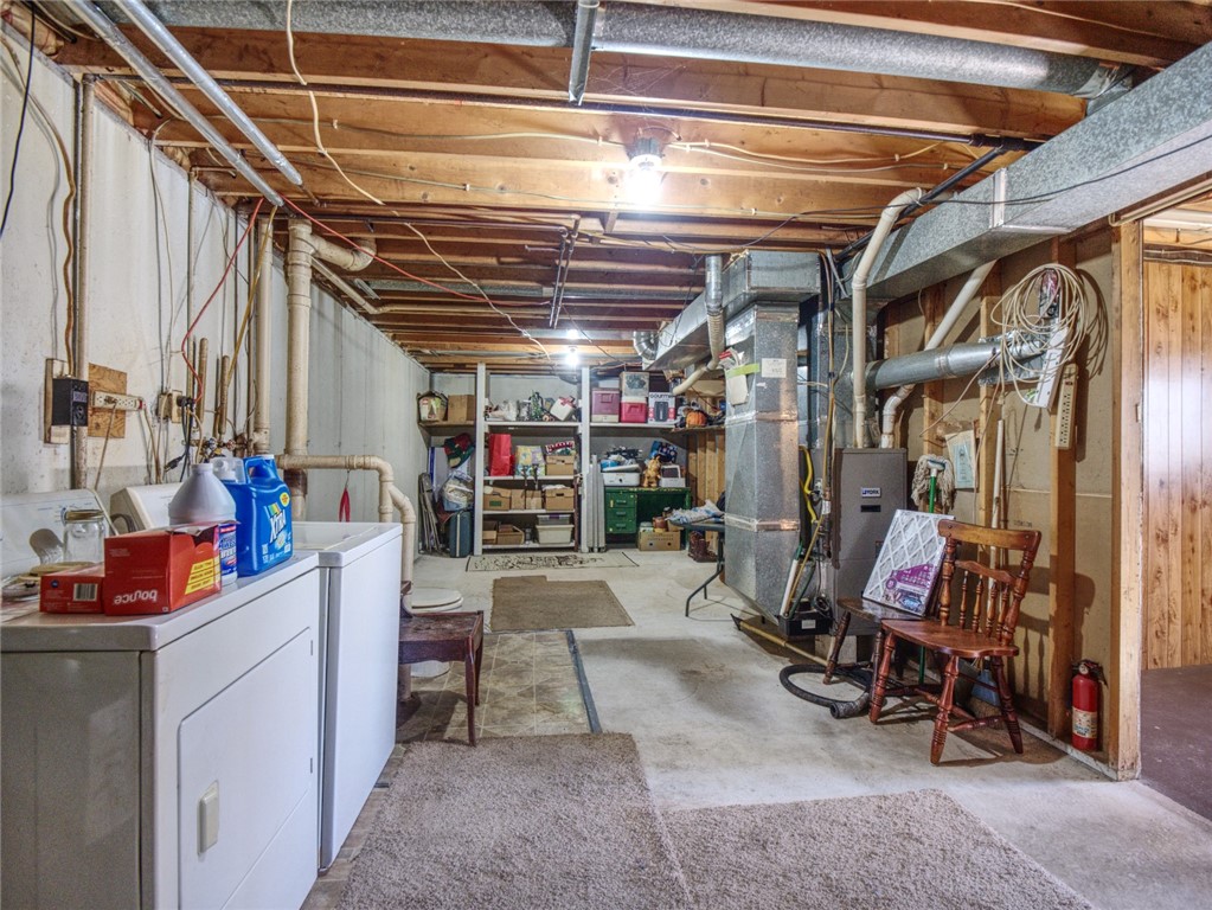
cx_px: 606
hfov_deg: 91.0
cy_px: 455
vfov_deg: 74.8
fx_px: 595
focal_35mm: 17
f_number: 2.8
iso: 2000
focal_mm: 8
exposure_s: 1/30
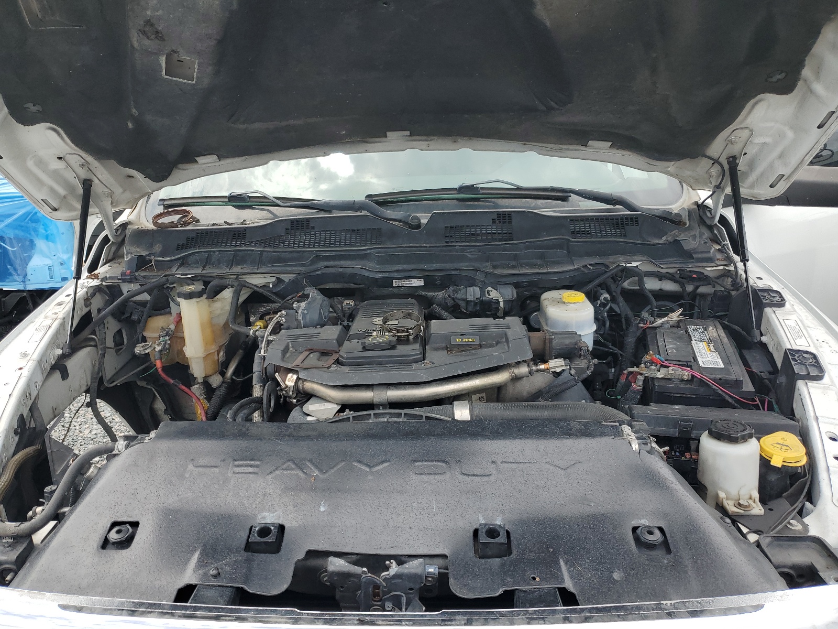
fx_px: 629
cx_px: 419
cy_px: 314
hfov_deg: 67.3
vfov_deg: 53.1
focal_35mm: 26
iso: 50
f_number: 1.5
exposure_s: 1/1111
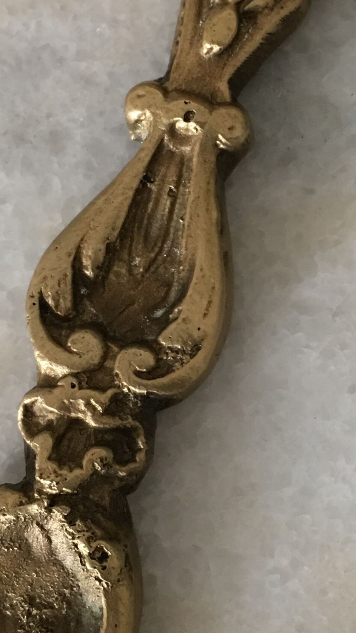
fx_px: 1275
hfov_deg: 15.9
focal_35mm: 76
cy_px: 218
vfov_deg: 27.7
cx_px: 219
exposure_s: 1/33
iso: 125
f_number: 2.2
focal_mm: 4.15
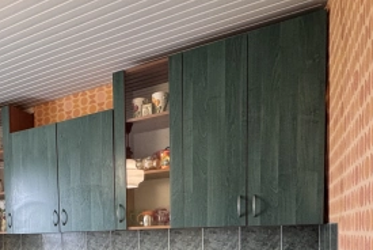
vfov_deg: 35.8
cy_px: 255
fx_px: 342
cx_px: 64
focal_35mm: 33
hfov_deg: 52.6
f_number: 2.2
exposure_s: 1/50
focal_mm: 2.22
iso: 500
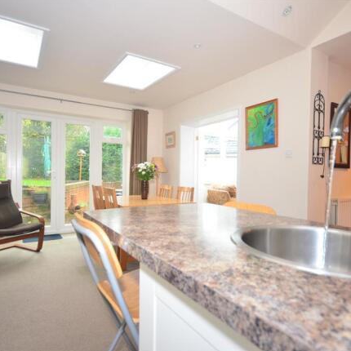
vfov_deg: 68.8
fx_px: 256
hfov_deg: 68.7
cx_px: 162
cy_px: 175
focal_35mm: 22
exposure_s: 1/4
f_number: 4.5
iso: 200
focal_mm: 11.5
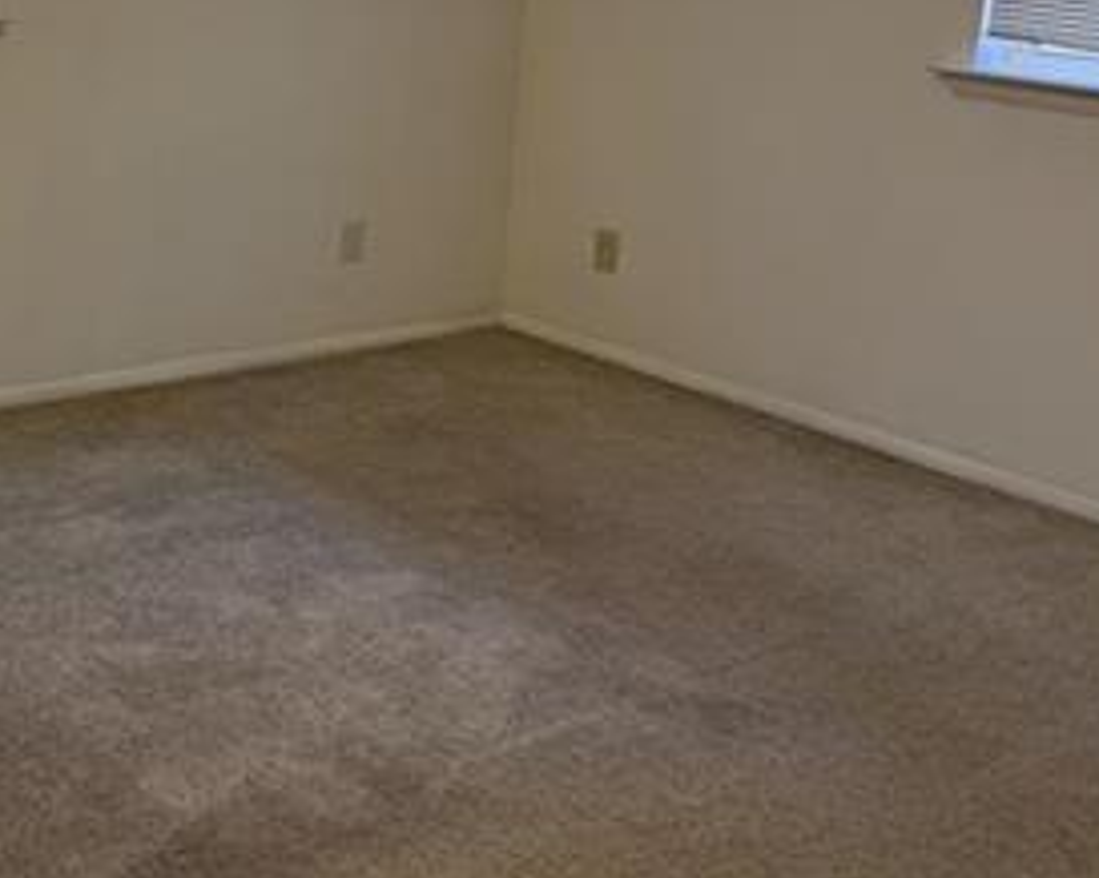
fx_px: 1788
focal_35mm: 55
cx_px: 250
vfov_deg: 27.1
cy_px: 177
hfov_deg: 33.4
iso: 80
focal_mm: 6.76
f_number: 1.78
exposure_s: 1/120
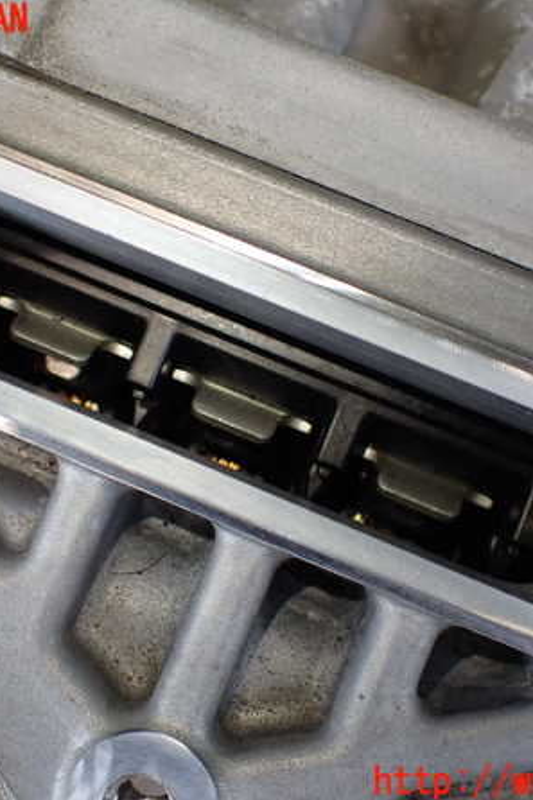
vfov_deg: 46.4
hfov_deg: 31.8
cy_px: 402
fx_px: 933
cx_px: 240
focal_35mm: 42
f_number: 2.3
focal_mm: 5.4
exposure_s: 1/125
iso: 160
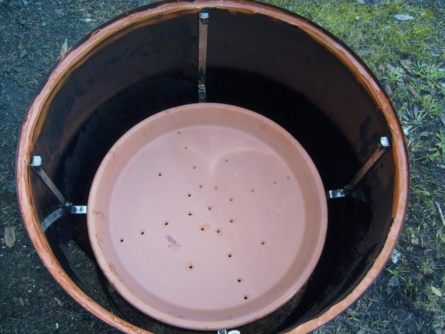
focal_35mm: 35
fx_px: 450
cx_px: 222
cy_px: 167
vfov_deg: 40.7
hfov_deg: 52.6
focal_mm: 5.8
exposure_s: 1/45
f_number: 2.8
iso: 100
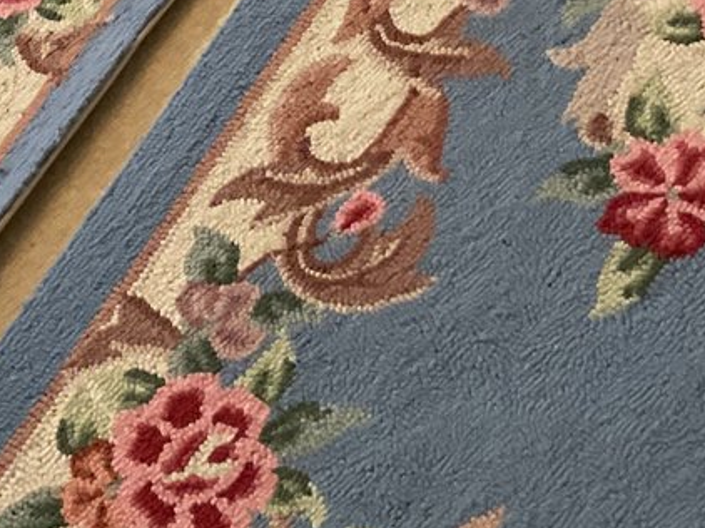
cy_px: -41
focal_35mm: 104
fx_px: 2117
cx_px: 183
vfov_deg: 13.9
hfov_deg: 18.8
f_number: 1.8
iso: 200
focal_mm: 3
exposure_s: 1/50
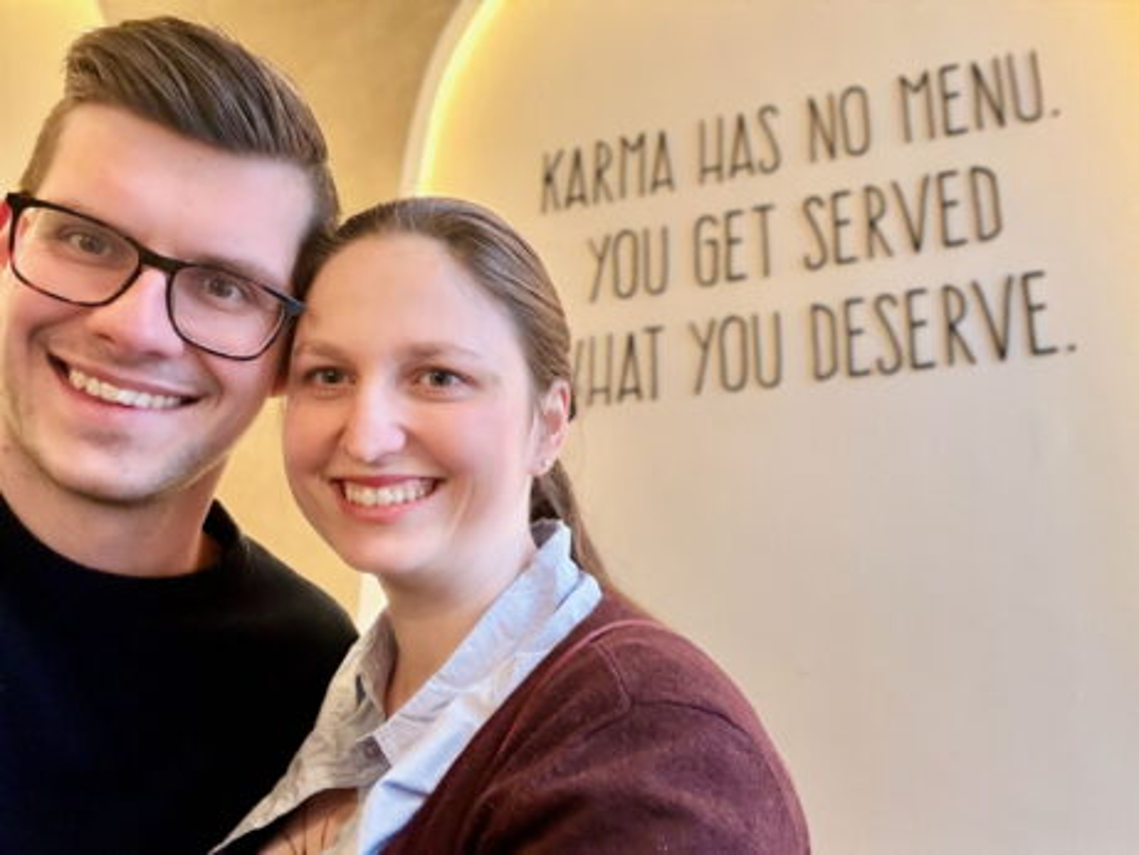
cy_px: 428
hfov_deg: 60.0
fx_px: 987
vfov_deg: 46.8
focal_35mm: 30
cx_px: 570
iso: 320
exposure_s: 1/35
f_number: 1.9
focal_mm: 2.69
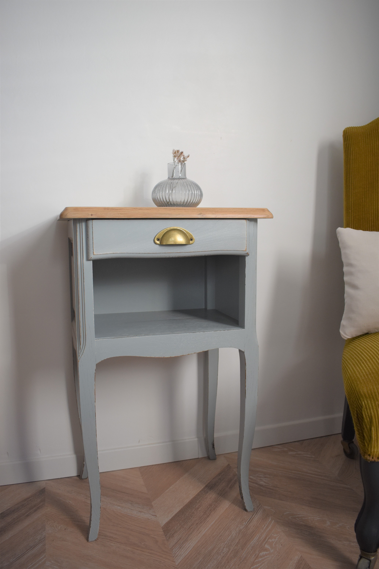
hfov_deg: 43.6
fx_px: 474
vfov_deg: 61.9
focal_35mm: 30
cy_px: 284
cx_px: 190
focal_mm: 20
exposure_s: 1/250
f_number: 3.5
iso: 400
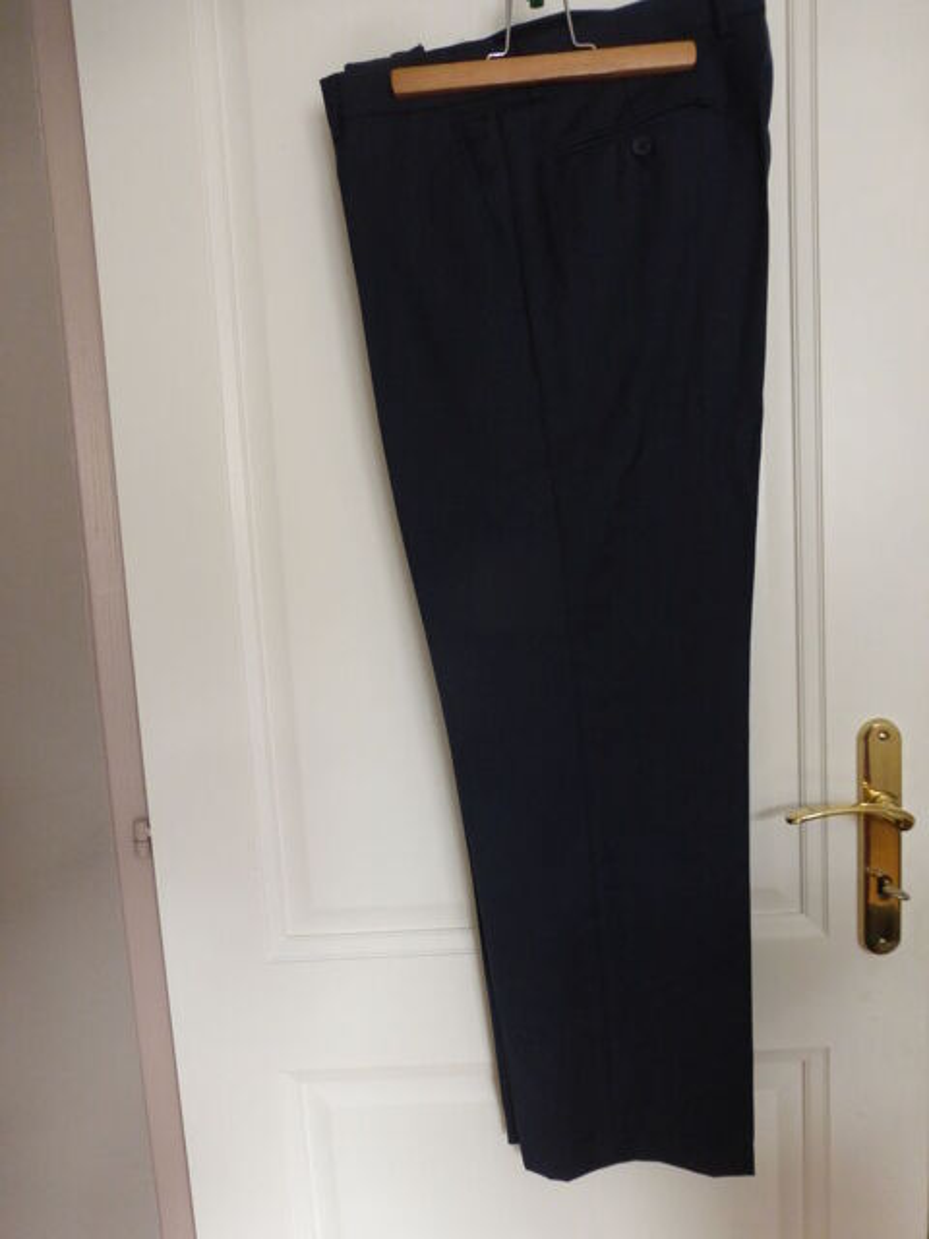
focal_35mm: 25
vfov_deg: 69.4
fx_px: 895
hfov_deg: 54.9
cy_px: 620
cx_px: 464
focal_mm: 4.3
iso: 400
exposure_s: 1/30
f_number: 3.3
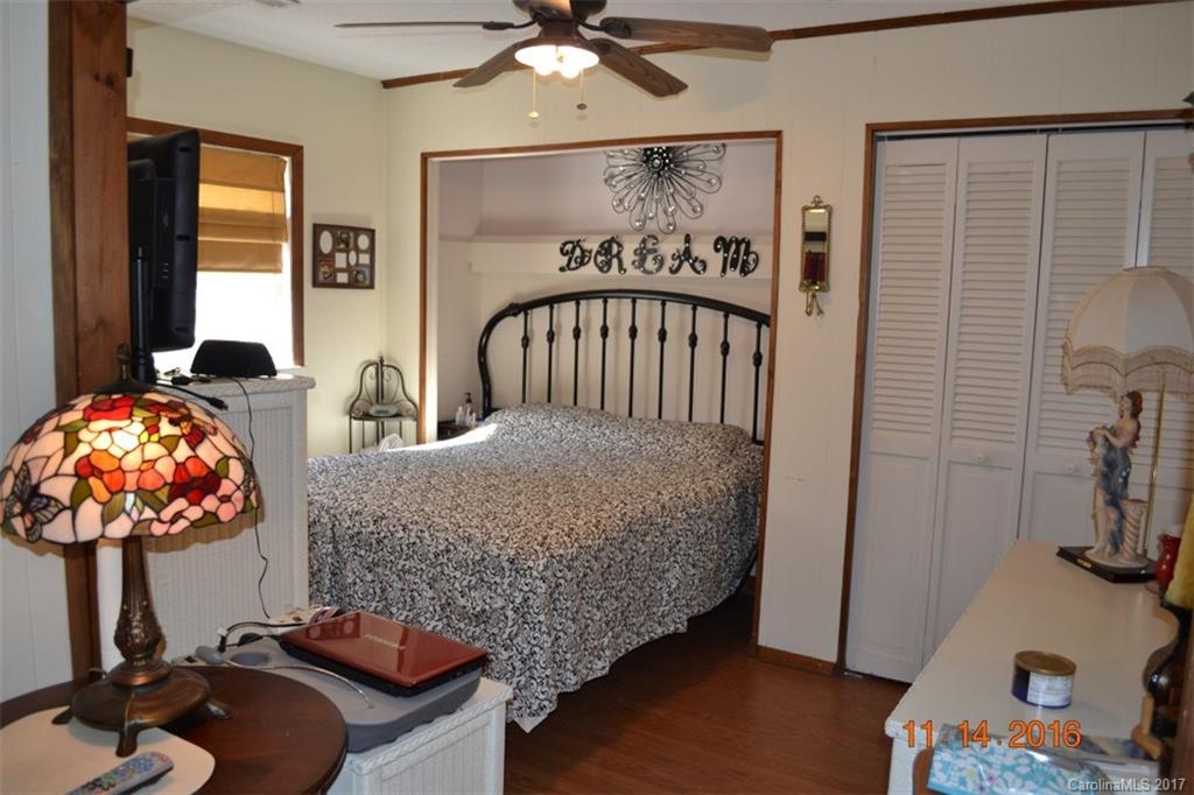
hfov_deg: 67.4
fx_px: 895
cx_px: 597
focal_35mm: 27
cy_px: 398
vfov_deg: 47.9
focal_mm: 18
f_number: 3.5
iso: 400
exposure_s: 1/60
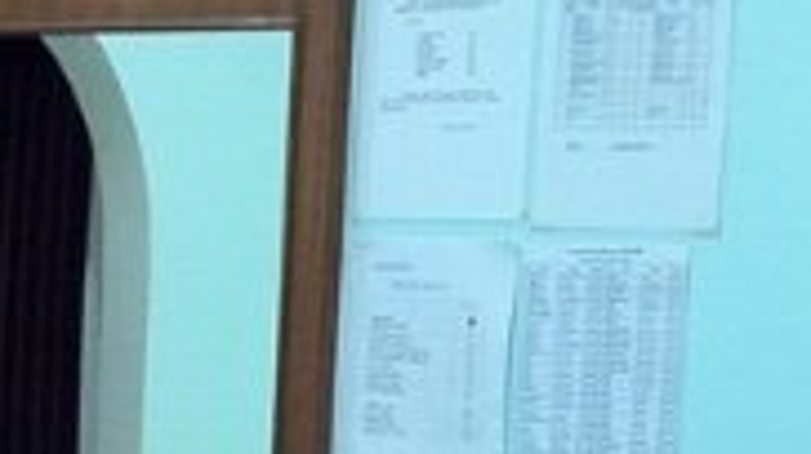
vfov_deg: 7.0
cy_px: 797
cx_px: 281
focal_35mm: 168
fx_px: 3610
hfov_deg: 12.8
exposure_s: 1/20
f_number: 2.4
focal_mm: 4.28
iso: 200
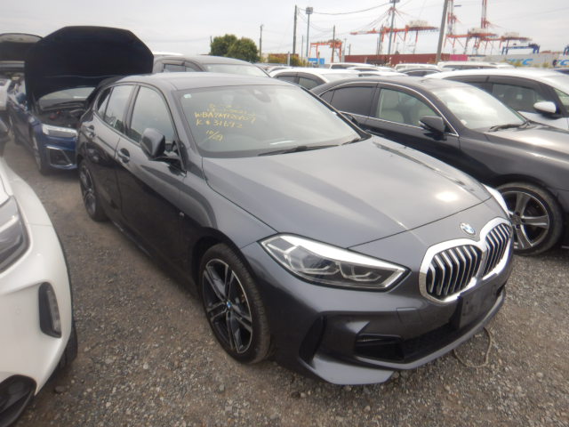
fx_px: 394
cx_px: 284
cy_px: 214
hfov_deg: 71.6
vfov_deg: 56.8
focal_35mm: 24
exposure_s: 1/160
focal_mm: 4.3
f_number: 2.8
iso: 125
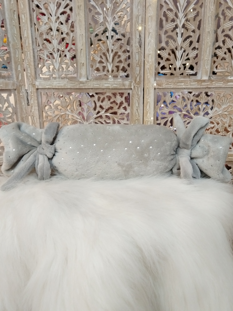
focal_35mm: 26
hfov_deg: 53.1
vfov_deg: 67.3
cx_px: 116
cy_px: 156
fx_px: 233
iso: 640
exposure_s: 1/33.3
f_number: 1.9
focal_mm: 4.95
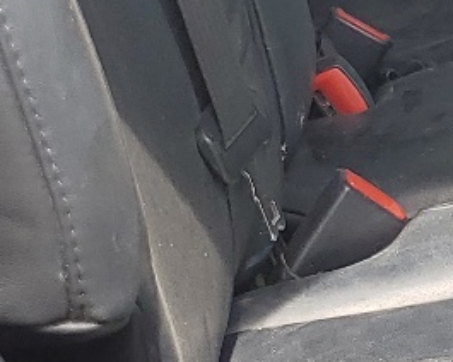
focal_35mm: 153
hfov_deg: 11.8
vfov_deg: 10.0
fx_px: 2051
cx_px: 783
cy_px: 26
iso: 50
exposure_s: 1/667
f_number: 1.5
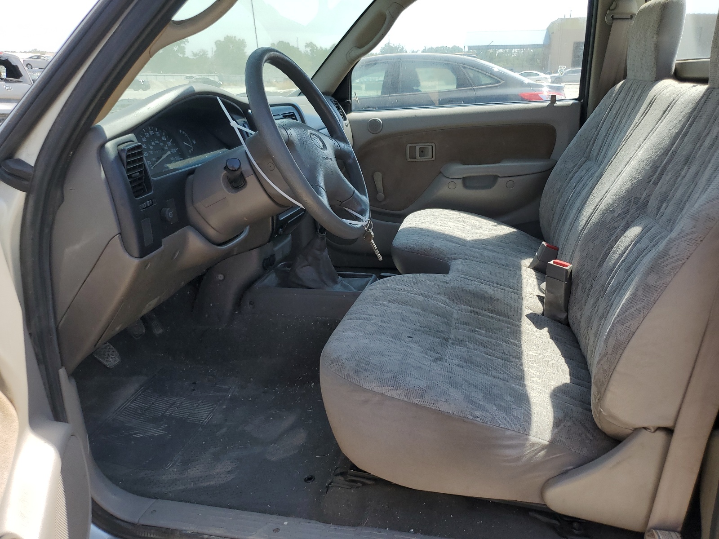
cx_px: 360
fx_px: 540
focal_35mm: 26
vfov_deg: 53.1
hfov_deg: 67.3
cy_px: 270
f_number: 1.5
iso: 50
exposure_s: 1/1250
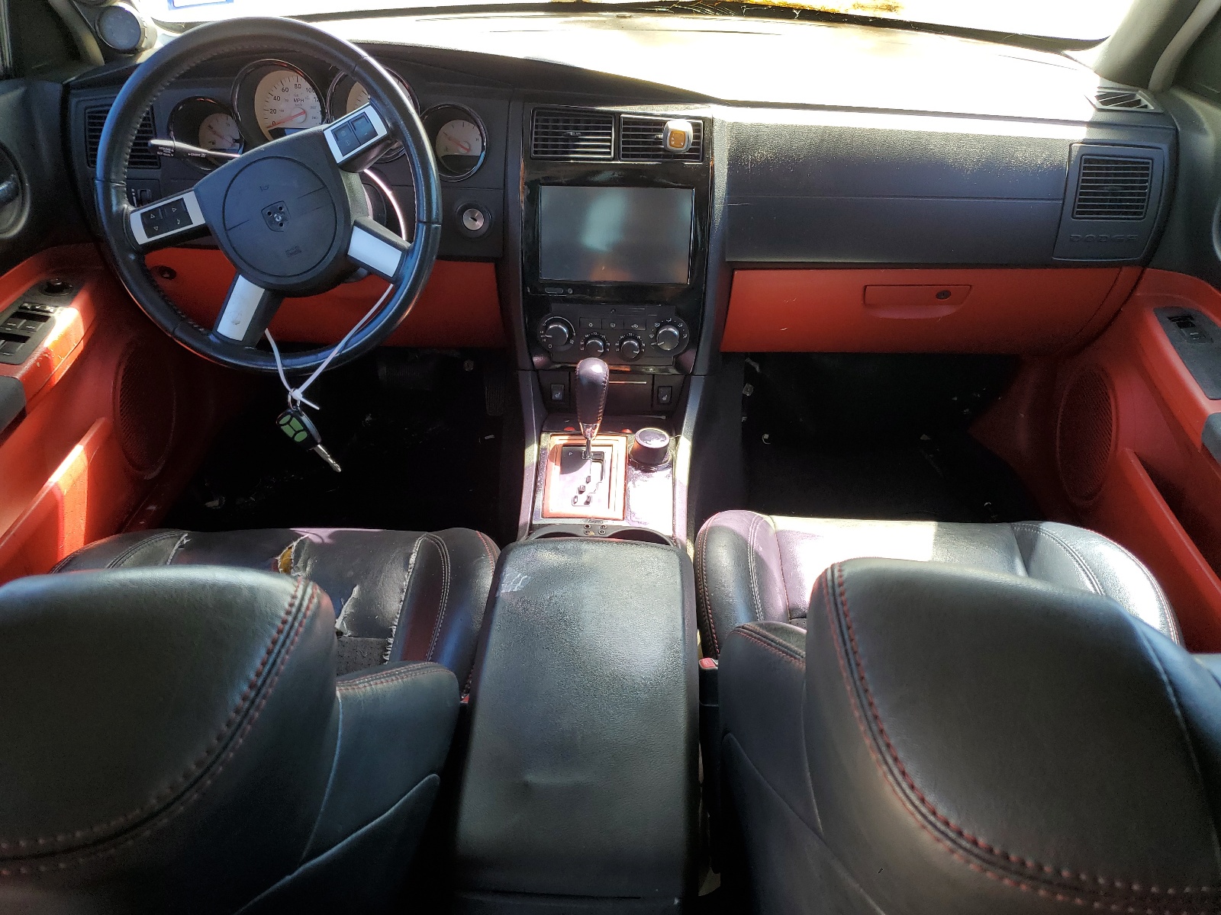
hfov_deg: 67.3
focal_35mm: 26
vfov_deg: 53.1
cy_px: 458
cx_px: 610
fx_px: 917
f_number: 1.5
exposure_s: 1/120
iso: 50
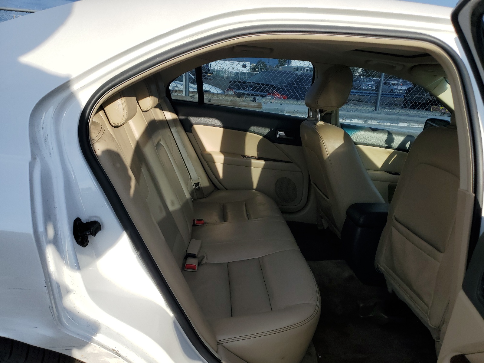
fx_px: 364
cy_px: 182
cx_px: 242
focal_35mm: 26
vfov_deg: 53.1
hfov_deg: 67.3
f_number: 1.5
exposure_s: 1/2500
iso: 50
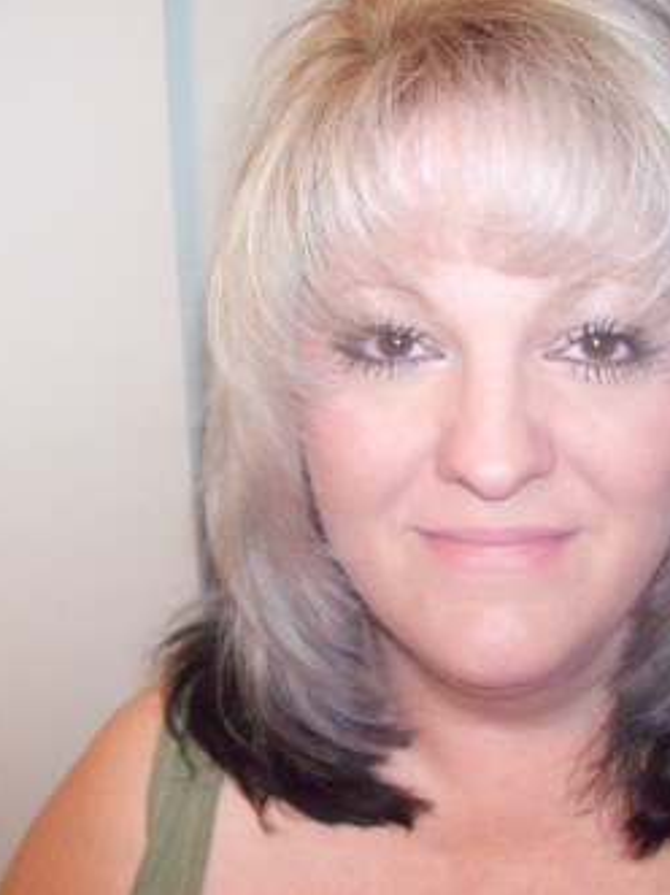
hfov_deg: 29.6
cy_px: 452
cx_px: 378
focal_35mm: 49
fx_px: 1265
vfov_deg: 38.9
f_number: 2.7
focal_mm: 6
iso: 1250
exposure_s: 1/125
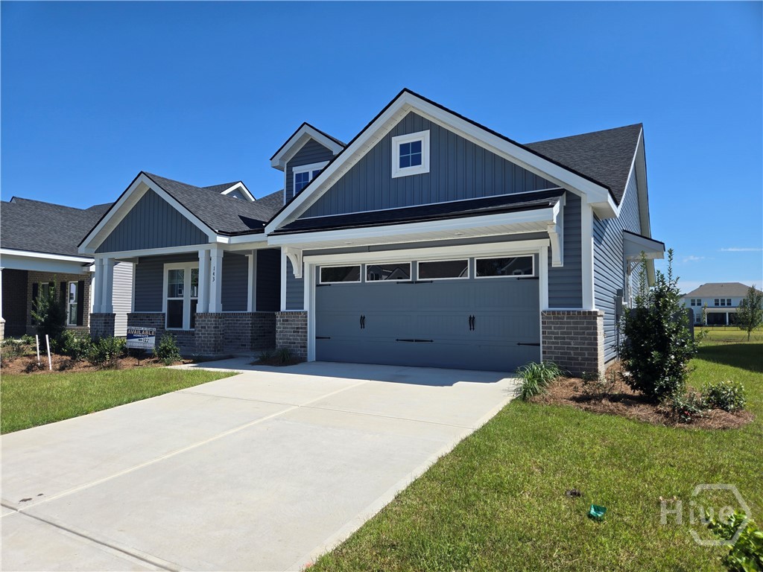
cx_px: 382
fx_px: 507
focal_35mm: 23
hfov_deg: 73.9
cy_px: 286
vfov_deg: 58.9
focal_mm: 5.4
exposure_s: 1/2283
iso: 25
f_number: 1.8
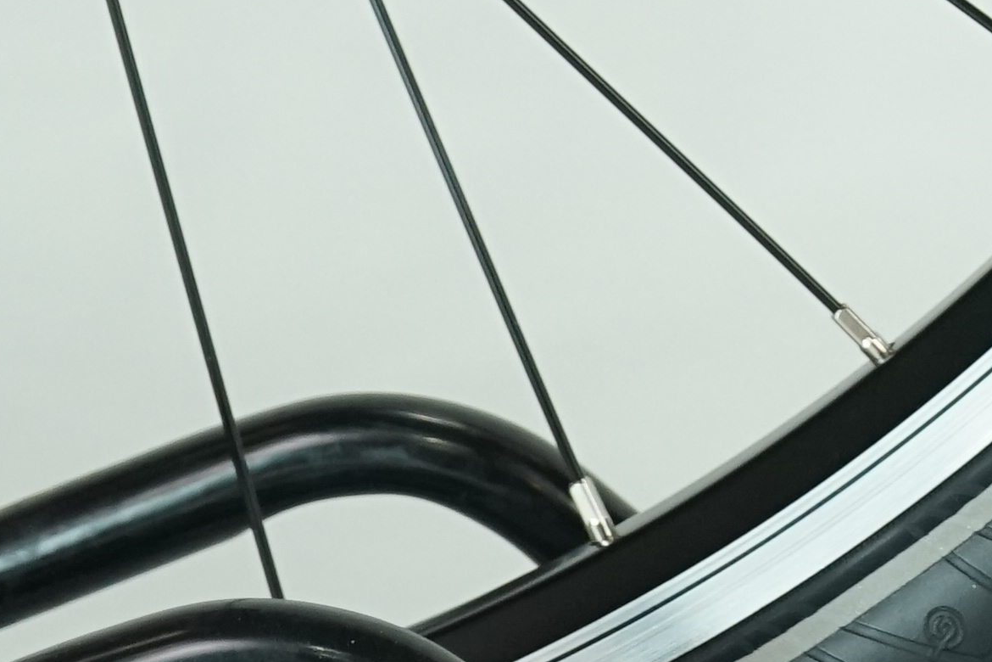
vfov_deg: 4.2
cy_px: -605
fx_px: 8900
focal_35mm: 323
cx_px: 1764
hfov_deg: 6.3
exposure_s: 1/200
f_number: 5.6
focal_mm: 63
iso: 1600
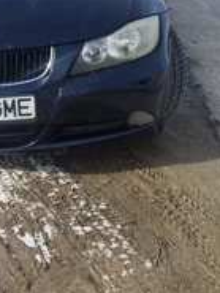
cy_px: 109
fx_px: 457
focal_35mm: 54
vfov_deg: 35.3
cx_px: -16
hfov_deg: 25.3
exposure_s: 1/625
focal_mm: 4.69
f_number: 1.8
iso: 25
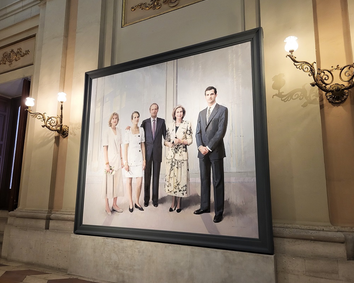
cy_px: 144
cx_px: 172
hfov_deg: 62.2
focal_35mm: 28
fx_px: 293
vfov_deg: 51.5
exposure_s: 1/50
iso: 320
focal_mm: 5.4
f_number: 1.8
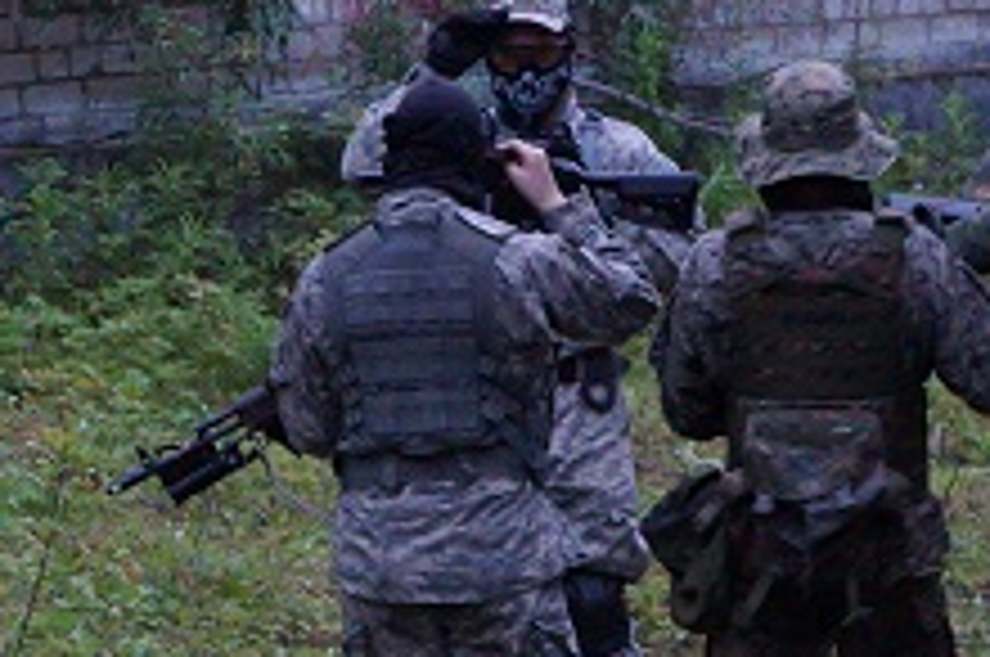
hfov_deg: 9.9
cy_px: 655
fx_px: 5684
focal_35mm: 207
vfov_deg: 6.6
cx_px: 670
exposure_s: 1/60
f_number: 4.5
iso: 3200
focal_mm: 38
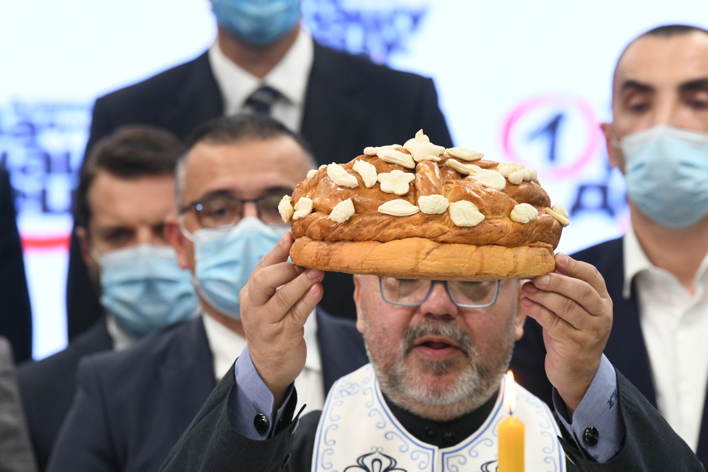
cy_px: 217
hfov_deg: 7.7
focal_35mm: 269
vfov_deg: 5.1
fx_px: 5291
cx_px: 376
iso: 2000
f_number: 5.6
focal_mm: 200
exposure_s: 1/125
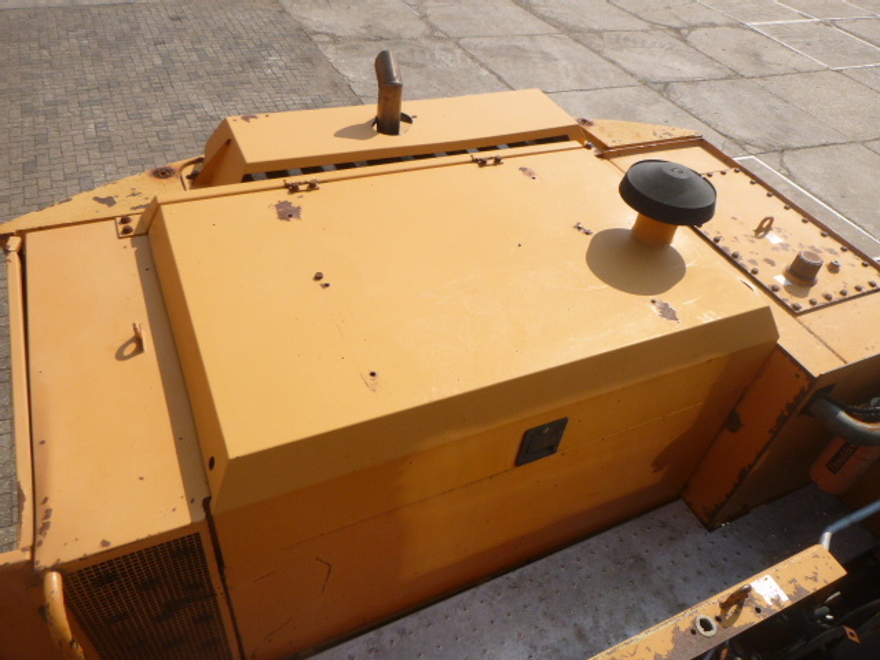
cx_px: 440
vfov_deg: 54.9
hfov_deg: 69.4
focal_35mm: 25
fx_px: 636
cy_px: 330
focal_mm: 4.5
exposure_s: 1/500
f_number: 3.9
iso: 100
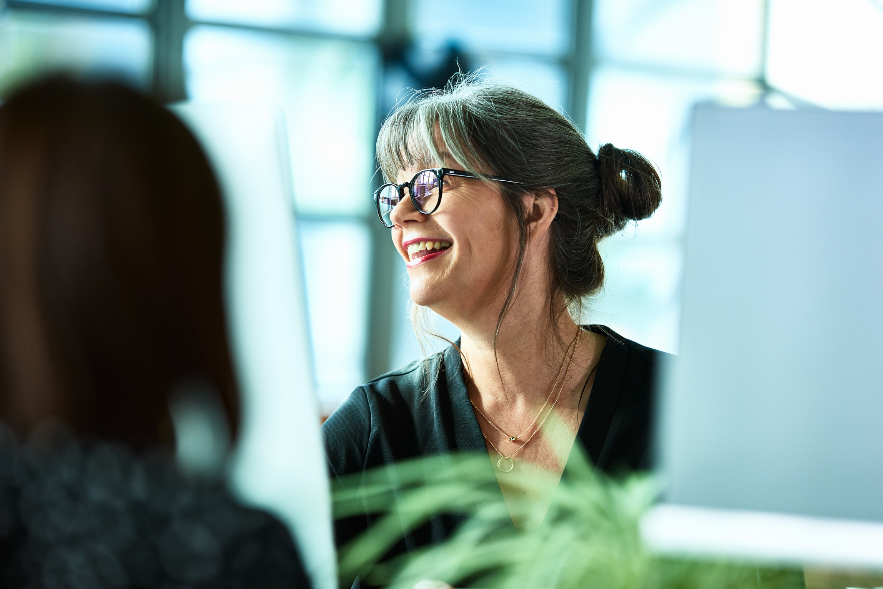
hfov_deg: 10.3
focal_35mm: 200
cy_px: 294
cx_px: 442
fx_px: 4907
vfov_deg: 6.9
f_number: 2.8
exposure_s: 1/320
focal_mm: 200
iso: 640
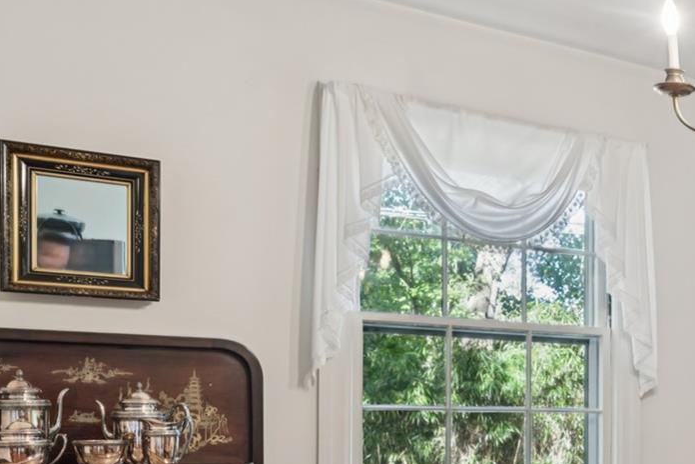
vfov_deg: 25.7
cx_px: 828
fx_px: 965
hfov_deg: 32.8
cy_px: 456
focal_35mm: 50
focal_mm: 17
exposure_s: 1/2
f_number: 8
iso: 200
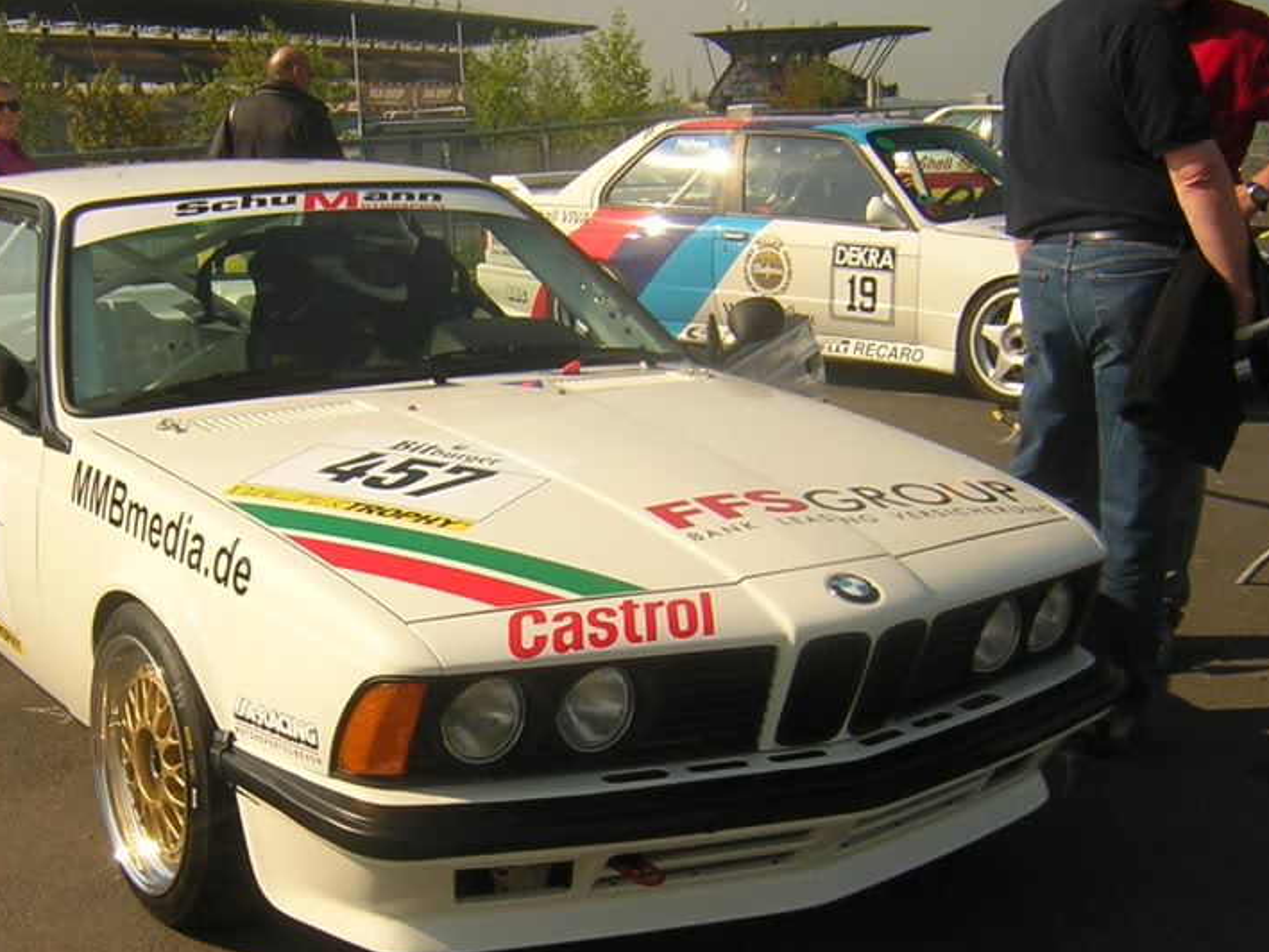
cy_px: 655
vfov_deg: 27.8
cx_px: 465
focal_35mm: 52
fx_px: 1907
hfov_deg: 36.6
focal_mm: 4.7
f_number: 5.2
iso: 100
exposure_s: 1/486
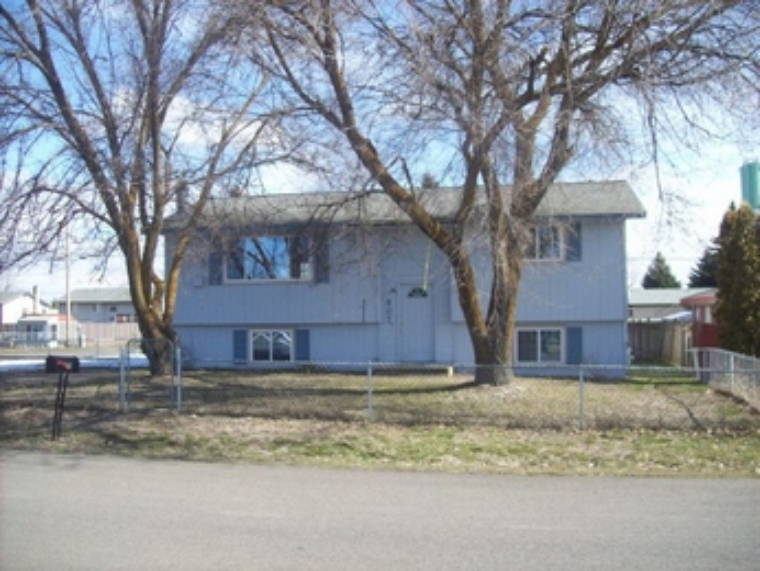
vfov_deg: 39.7
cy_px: 286
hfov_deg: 51.3
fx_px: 791
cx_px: 380
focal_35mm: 36
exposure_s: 1/642
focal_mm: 6
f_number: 2.7
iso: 80
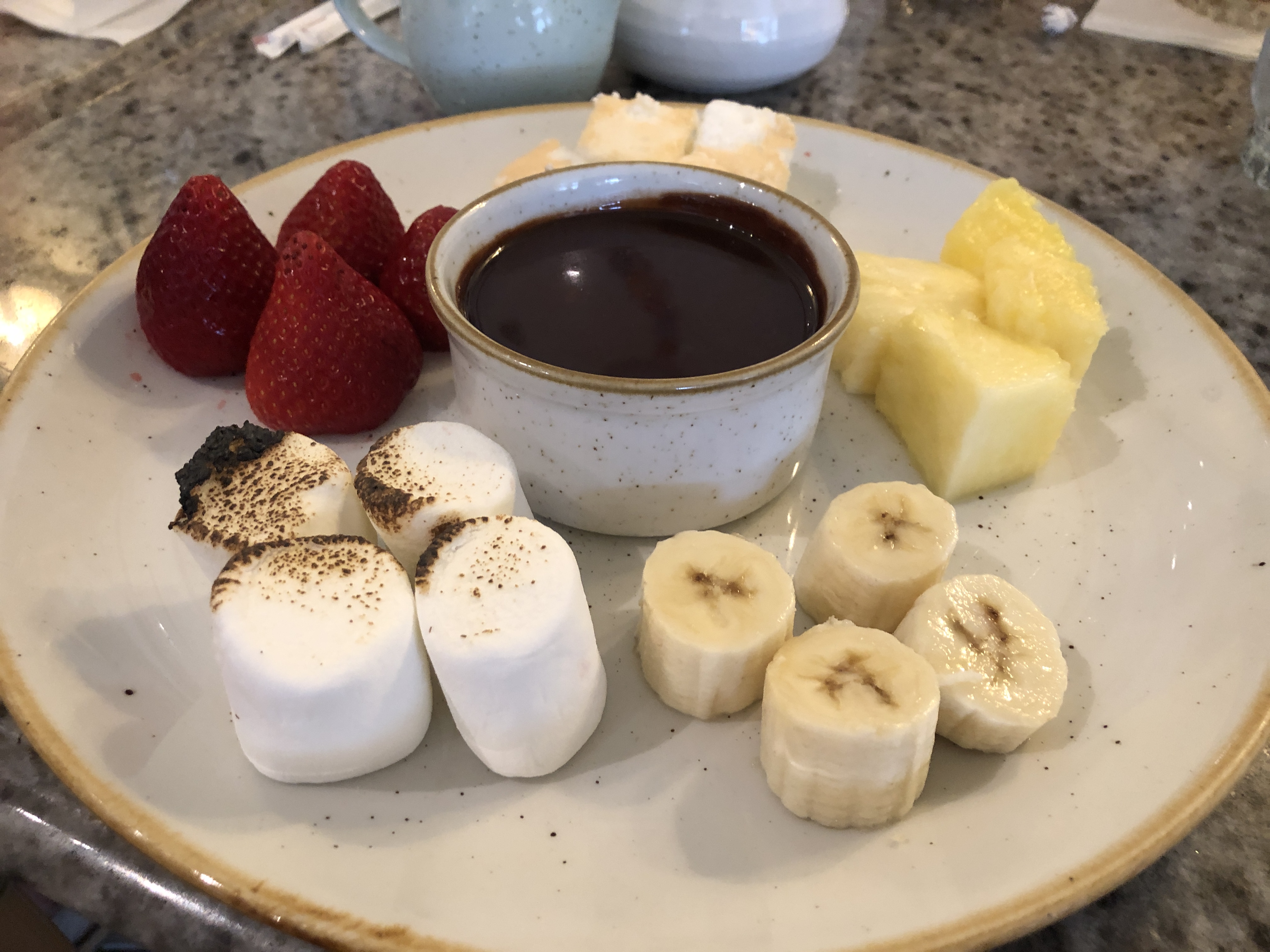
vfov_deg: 49.7
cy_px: 476
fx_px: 1027
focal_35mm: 28
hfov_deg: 63.4
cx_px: 635
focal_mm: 3.99
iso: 80
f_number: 1.8
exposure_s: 1/15
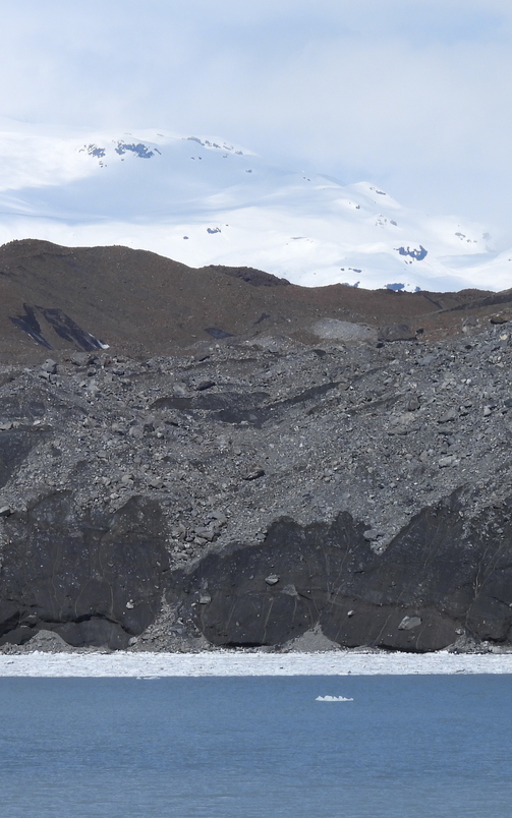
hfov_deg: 5.2
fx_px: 5644
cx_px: 171
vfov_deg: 8.3
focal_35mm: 253
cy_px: 428
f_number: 4.5
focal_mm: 26.8
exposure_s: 1/2000
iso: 100
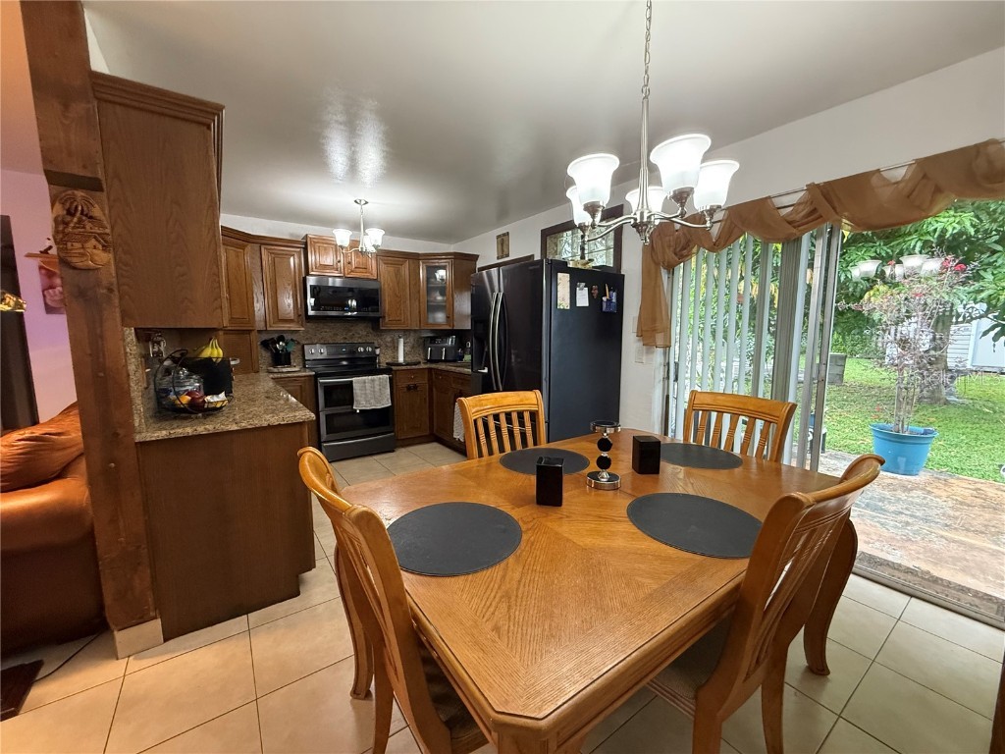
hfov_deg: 102.1
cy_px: 377
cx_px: 502
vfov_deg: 85.7
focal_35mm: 14
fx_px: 406
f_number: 2.2
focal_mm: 2.22
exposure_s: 1/60
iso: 500
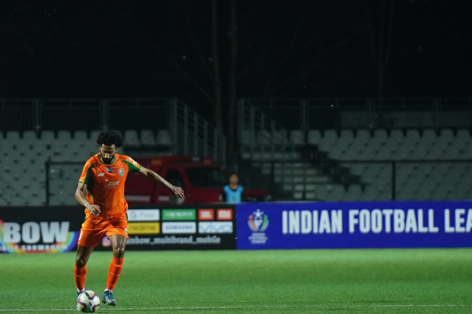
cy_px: 173
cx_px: 121
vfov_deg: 3.0
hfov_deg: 4.6
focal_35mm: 451
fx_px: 5913
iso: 2500
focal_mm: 180
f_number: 2.8
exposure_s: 1/1000
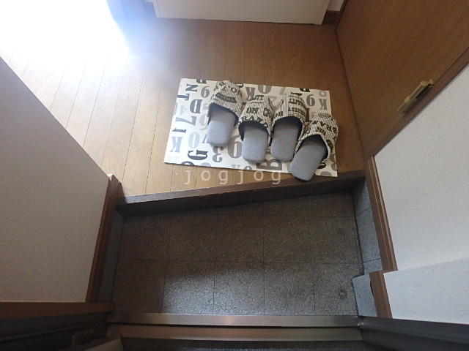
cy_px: 176
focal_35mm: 21
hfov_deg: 79.0
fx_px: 285
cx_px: 234
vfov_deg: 63.4
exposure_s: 1/30
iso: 500
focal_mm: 3.7
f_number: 3.5
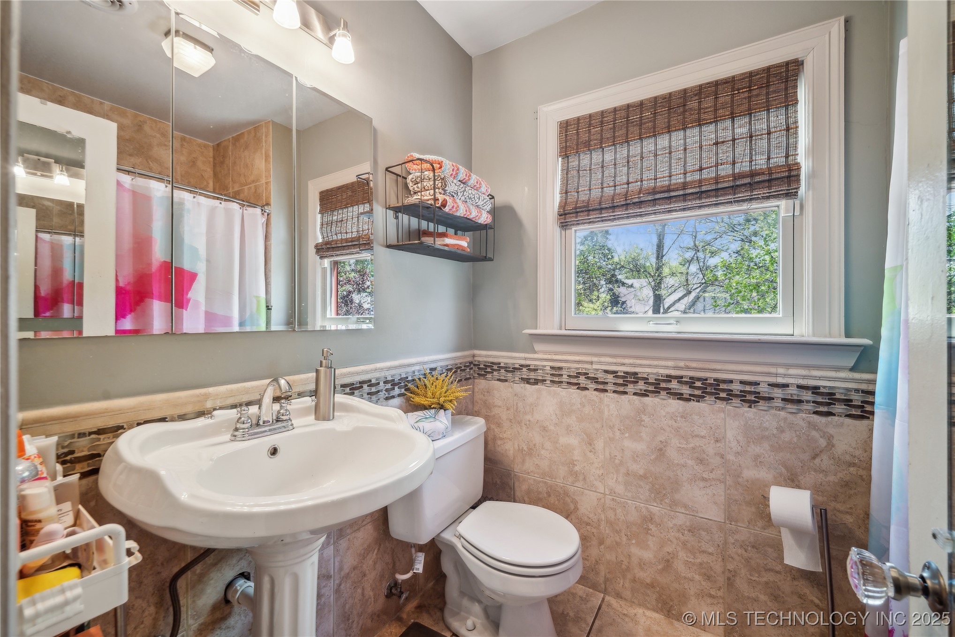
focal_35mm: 14
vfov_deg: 81.2
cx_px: 478
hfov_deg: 104.3
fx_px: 371
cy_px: 318
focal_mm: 14
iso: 640
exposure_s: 1/15
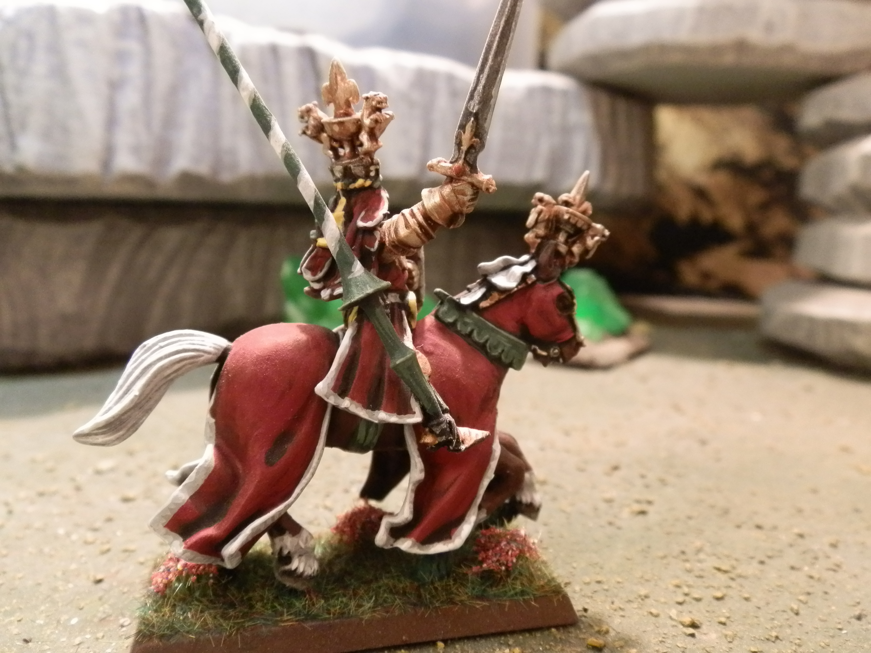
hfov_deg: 63.4
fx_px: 705
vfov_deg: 49.7
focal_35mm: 28
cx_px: 436
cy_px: 326
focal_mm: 5
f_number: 3.1
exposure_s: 1/40
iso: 400
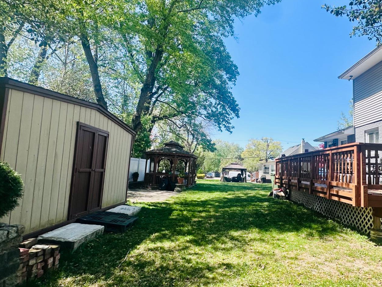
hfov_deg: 72.4
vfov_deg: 58.9
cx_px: 244
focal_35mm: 23
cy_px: 139
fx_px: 254
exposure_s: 1/1014
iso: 50
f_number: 2.2
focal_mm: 2.22
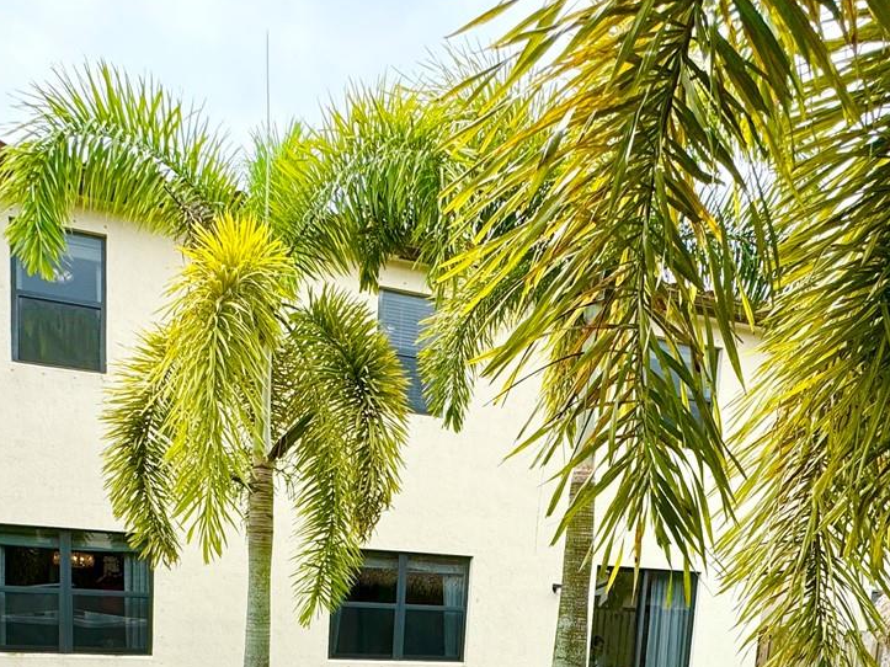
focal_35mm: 31
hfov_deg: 58.1
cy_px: 704
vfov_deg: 38.8
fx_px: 797
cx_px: 379
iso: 40
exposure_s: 1/1094
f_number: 2.2
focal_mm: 2.22
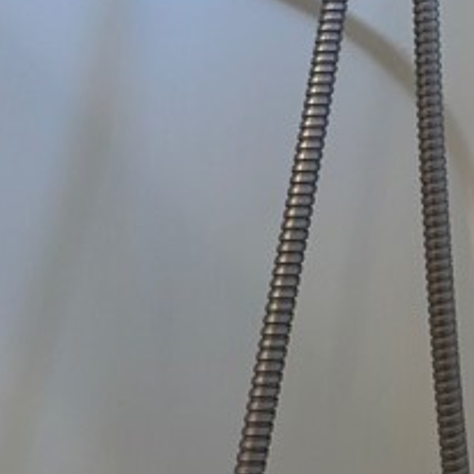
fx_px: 1022
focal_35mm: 66
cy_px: -179
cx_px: 522
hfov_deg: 24.4
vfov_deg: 22.6
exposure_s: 1/120
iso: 100
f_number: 1.78
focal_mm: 6.86
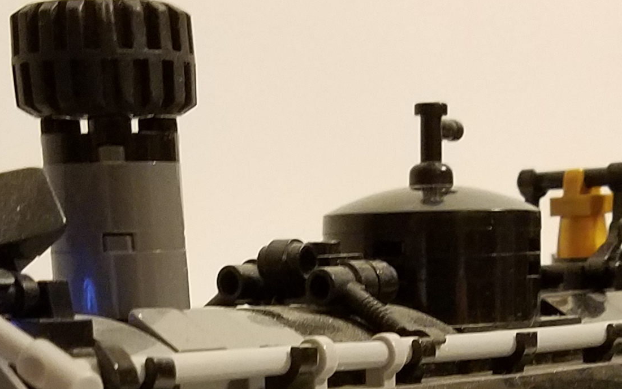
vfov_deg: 12.3
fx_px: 1712
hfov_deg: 20.5
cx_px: 396
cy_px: 591
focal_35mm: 101
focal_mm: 4.2
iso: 250
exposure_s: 1/20
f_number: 1.7
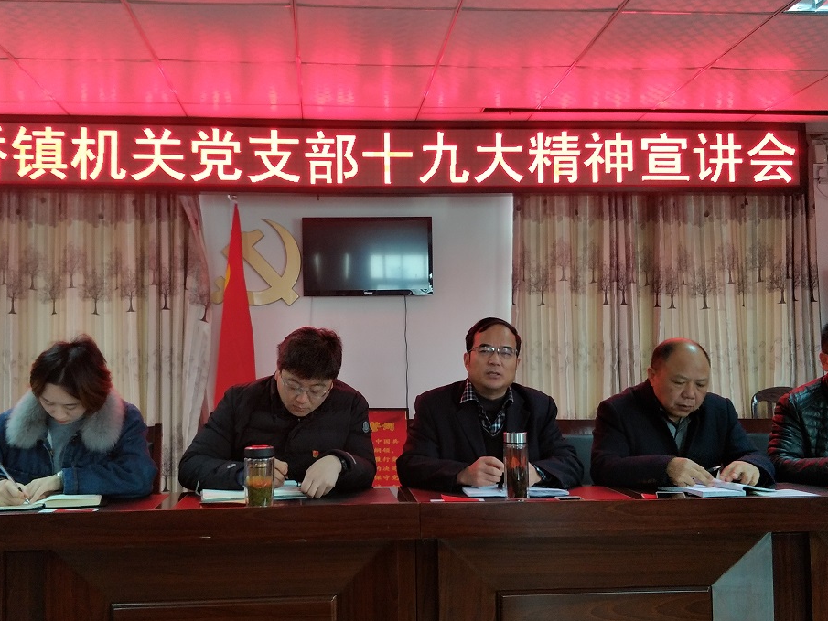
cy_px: 318
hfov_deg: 63.4
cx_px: 383
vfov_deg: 49.8
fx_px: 670
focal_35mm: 28
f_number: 1.7
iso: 341
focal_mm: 3.79
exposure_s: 1/33
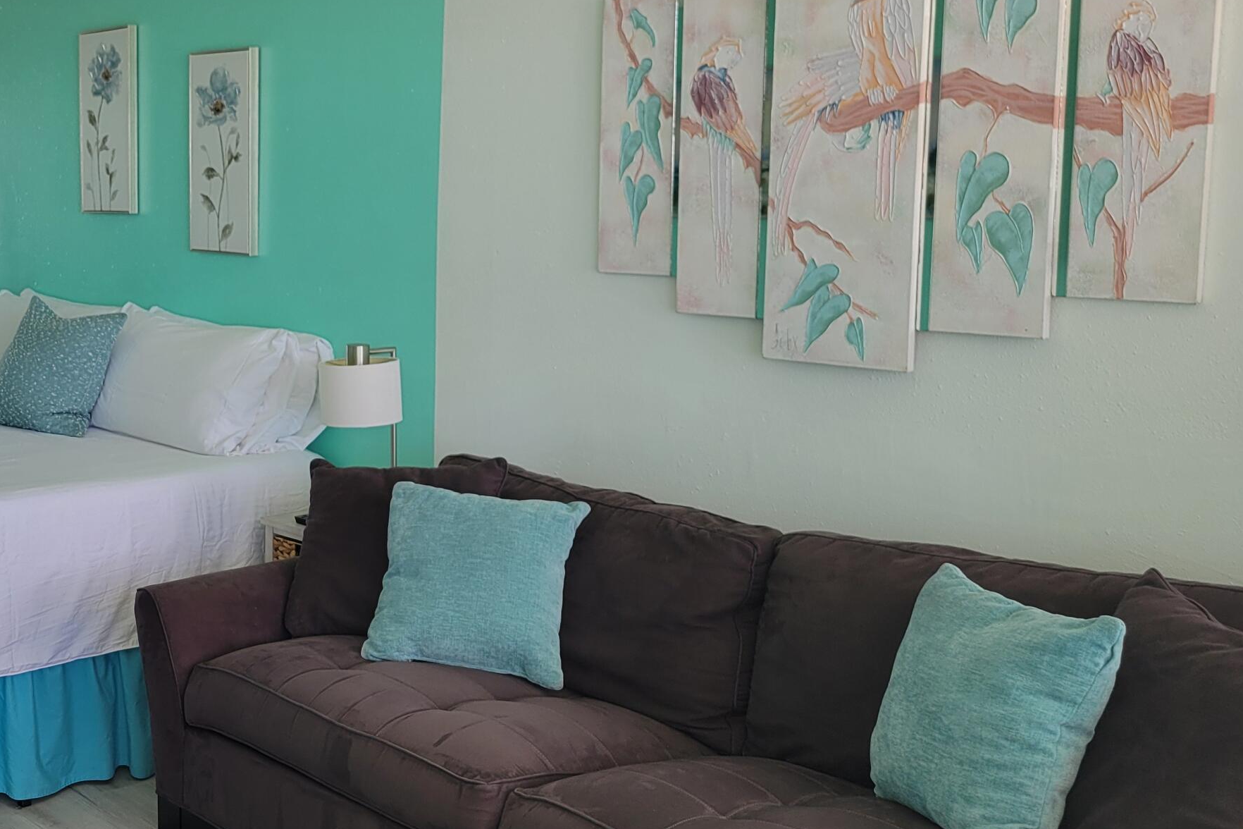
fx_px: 1588
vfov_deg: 29.2
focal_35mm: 46
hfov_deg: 40.3
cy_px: 367
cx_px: 187
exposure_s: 1/133
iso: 40
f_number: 1.8
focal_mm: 5.4
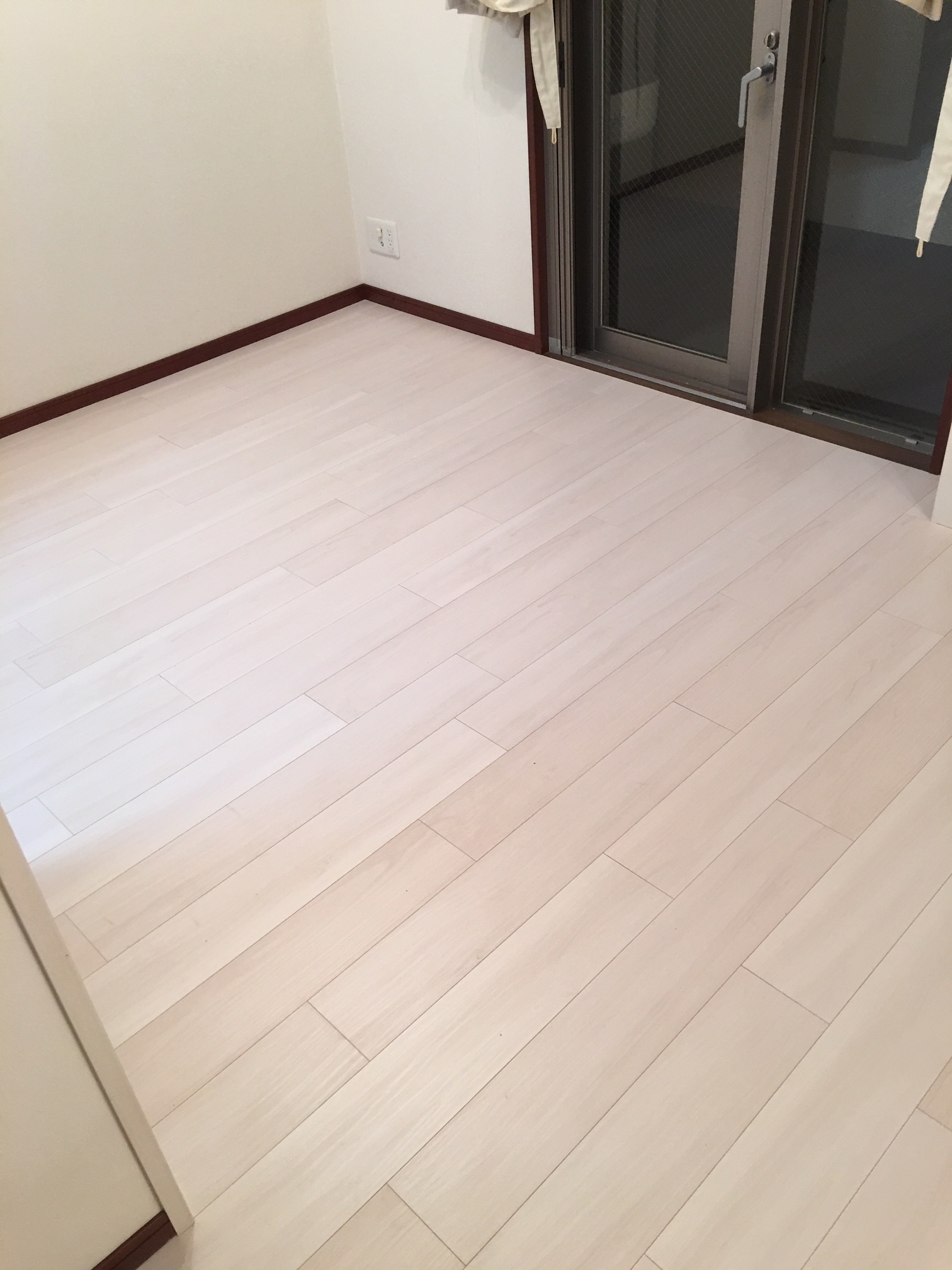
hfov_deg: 48.2
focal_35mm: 29
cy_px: 635
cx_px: 476
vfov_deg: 61.7
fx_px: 1063
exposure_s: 1/15
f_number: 2.2
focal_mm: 4.15
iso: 40
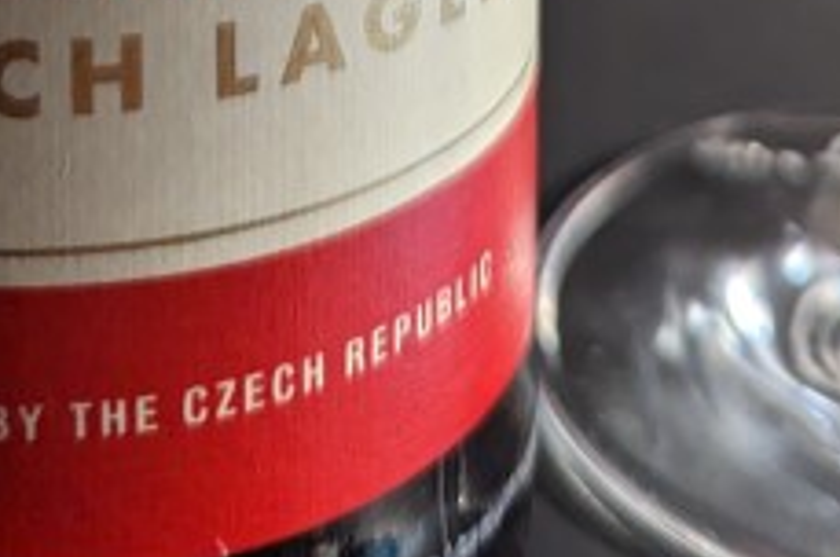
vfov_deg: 12.4
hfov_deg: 24.2
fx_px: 1957
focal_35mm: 84
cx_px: 400
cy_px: -817
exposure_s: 1/76.2
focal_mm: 6.81
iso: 945
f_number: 1.85
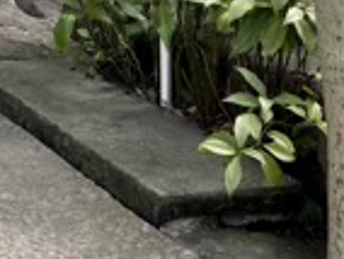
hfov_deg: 14.9
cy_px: -265
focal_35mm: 128
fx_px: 1274
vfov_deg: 10.6
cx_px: -58
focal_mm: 5.96
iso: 40
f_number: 1.6
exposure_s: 1/156
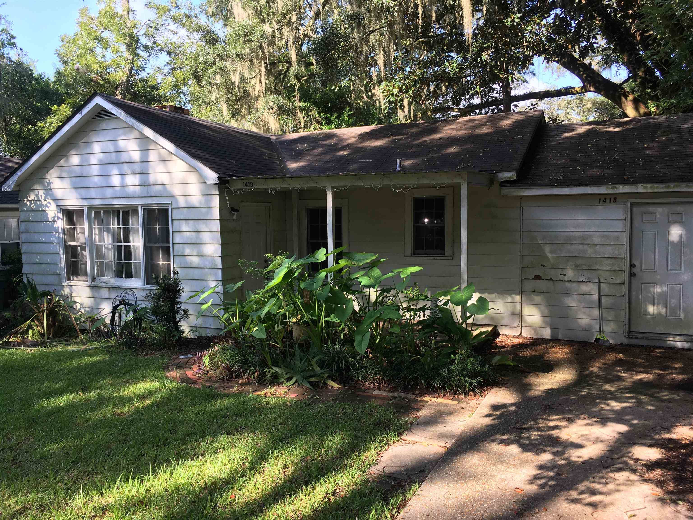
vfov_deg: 48.2
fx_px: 581
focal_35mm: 29
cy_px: 260
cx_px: 346
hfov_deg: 61.7
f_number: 2.2
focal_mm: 4.15
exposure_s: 1/165
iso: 25
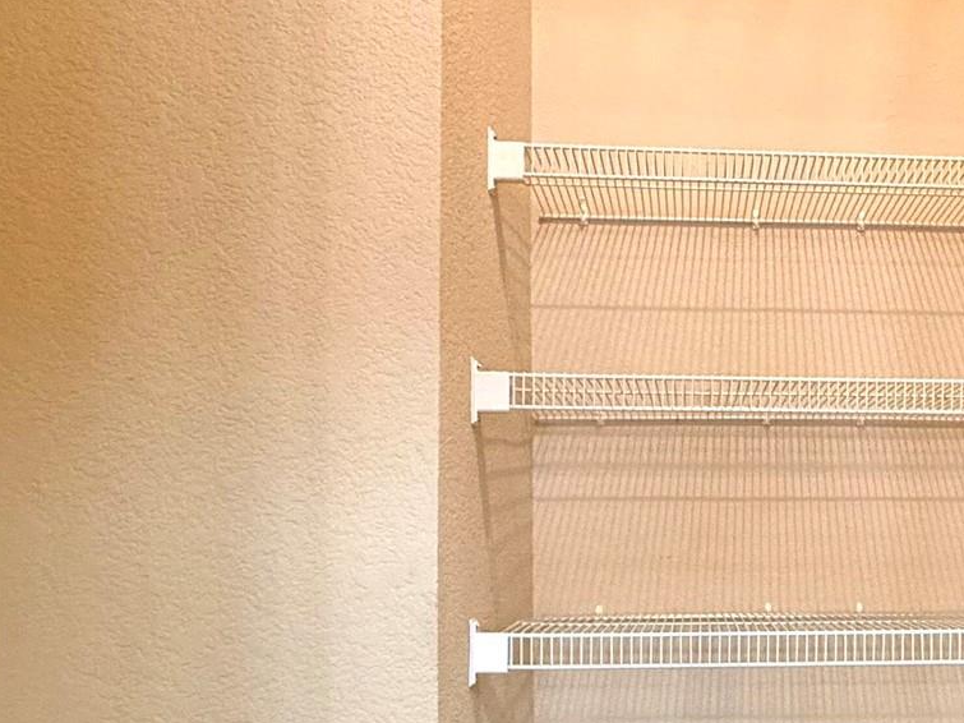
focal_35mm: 38
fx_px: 1058
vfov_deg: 36.6
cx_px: 784
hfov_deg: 46.2
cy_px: 565
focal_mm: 2.22
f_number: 2.2
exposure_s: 1/60
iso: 400
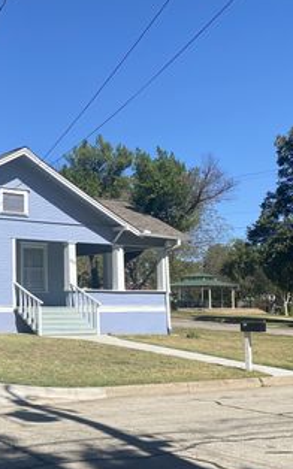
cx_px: -73
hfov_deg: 25.6
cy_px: 214
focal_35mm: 44
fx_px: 563
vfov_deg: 45.2
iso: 32
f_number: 1.8
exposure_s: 1/3497
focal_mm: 4.25
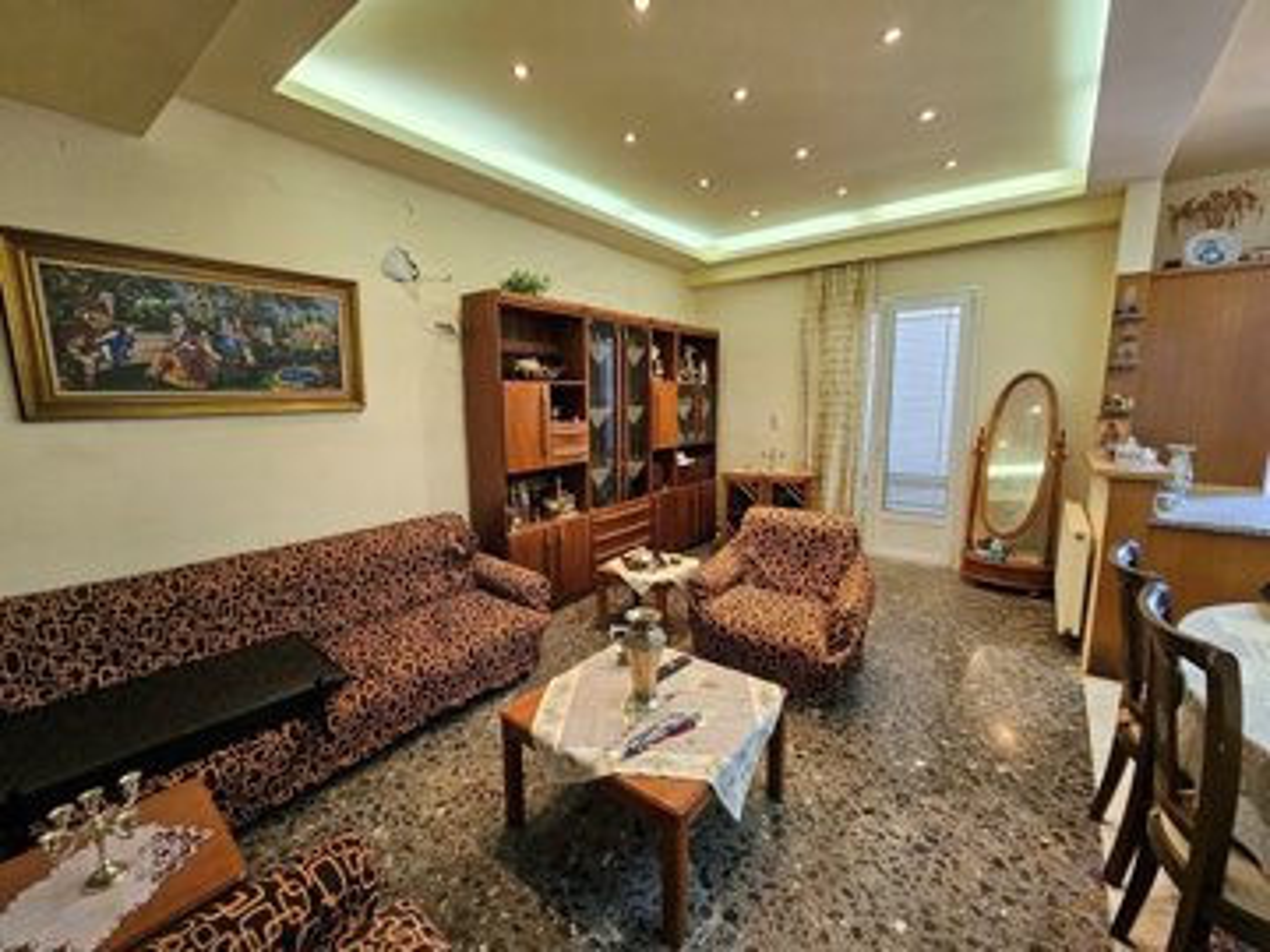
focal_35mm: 13
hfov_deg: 106.2
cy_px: 476
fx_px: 477
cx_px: 635
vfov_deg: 89.9
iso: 200
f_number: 2.2
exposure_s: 1/50
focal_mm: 2.2
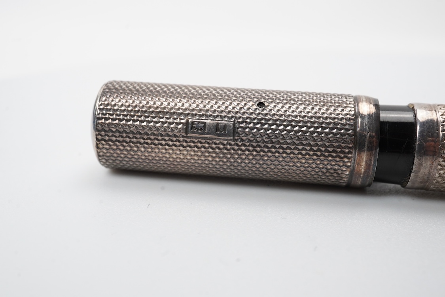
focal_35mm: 45
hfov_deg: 43.6
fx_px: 556
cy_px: 148
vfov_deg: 29.9
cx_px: 222
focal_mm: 30
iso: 640
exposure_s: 1/100
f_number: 22
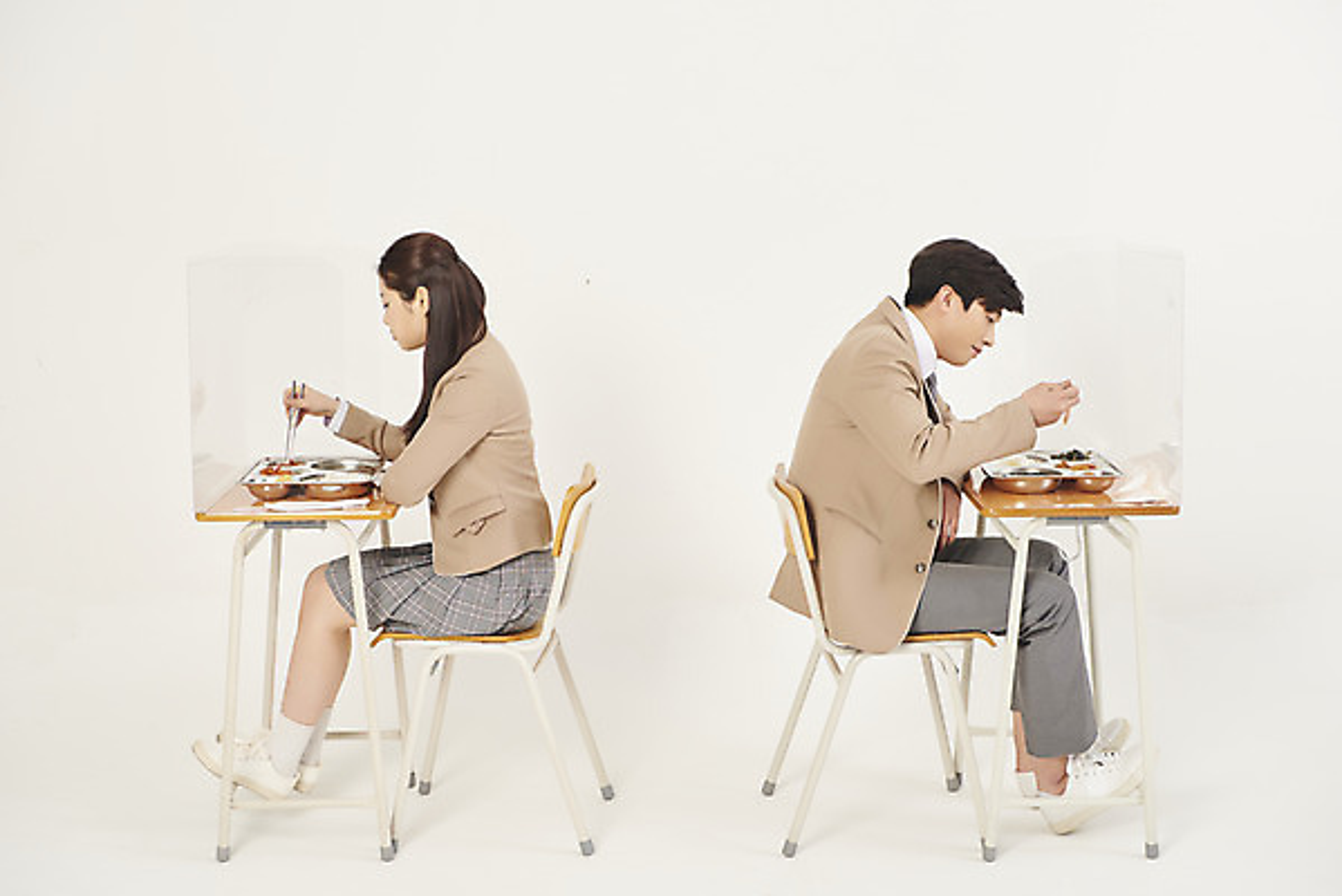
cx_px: 671
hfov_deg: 34.5
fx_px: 2163
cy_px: 448
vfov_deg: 23.4
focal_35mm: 58
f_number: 8
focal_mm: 58
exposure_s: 1/125
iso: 200
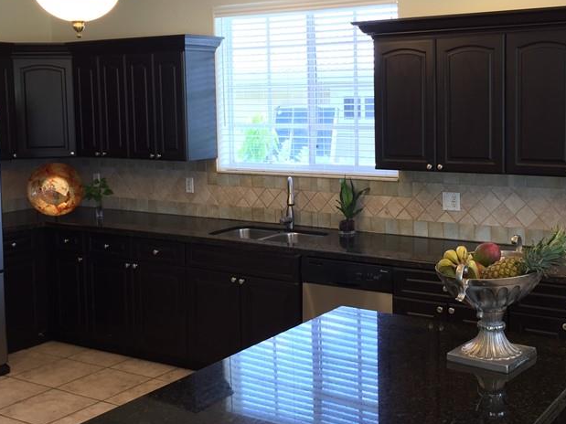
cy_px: 164
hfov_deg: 39.5
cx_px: 338
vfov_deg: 30.2
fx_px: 785
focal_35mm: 48
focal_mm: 4.15
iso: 32
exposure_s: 1/30
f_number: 2.2
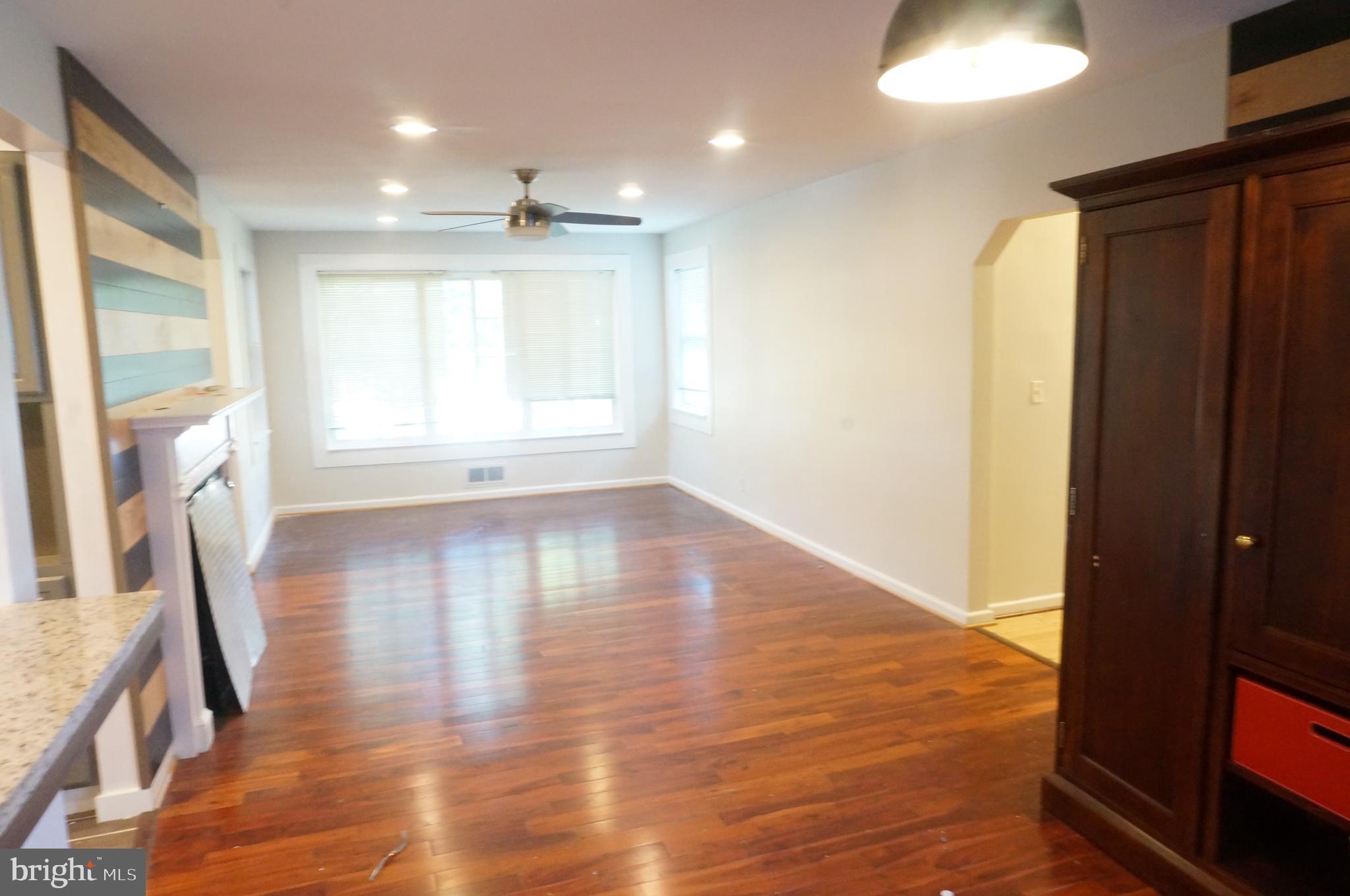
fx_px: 899
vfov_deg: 53.0
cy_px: 448
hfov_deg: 73.8
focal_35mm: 24
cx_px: 675
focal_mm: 16
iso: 3200
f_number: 16
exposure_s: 1/4
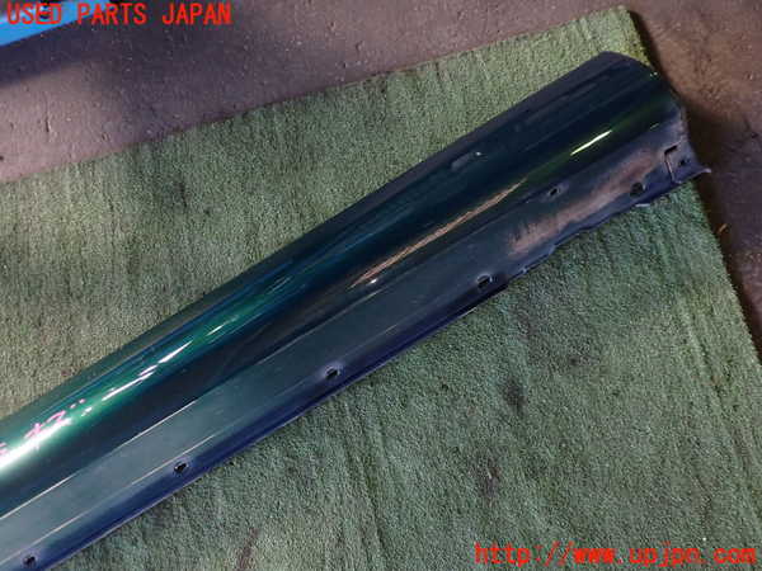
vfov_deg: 46.8
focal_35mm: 30
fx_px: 660
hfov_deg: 60.0
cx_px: 381
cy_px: 286
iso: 200
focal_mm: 5.4
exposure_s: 1/50
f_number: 2.3
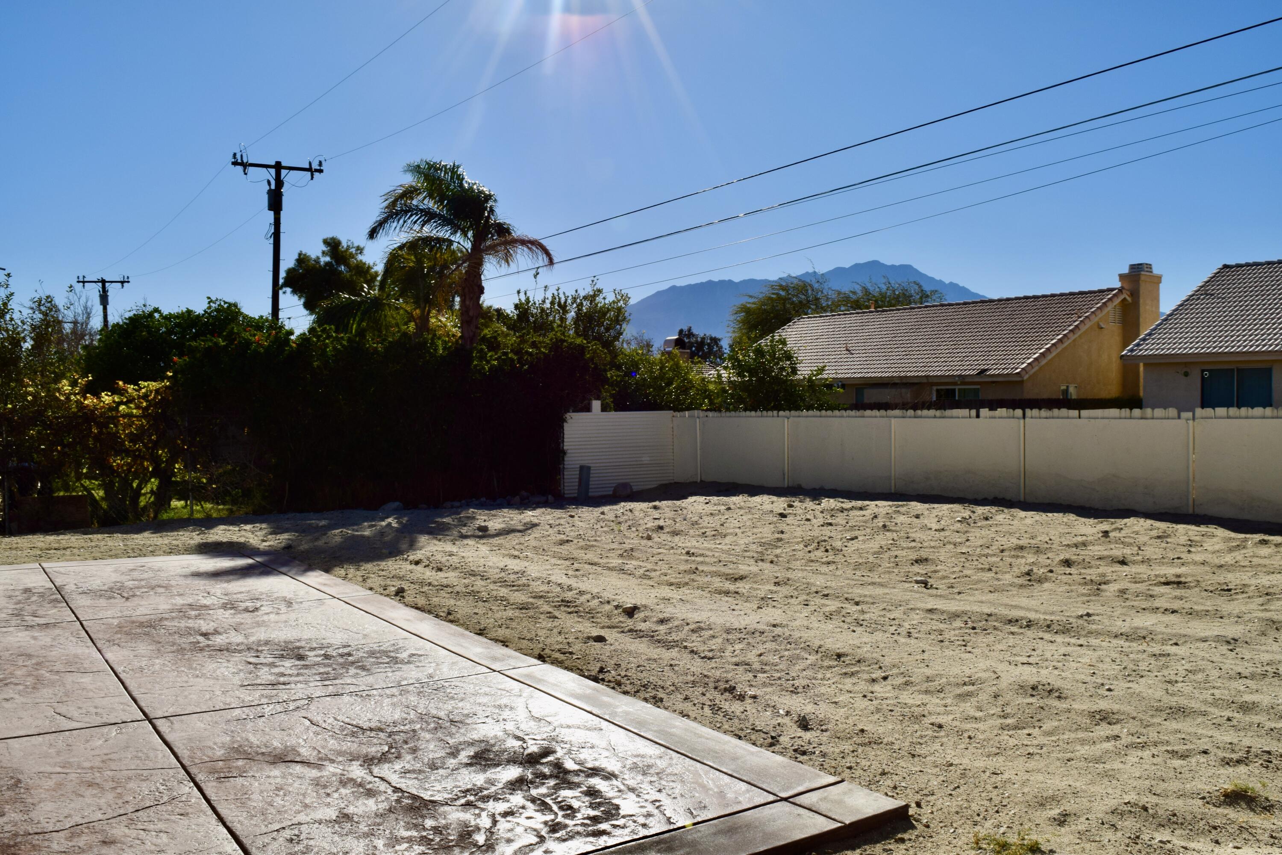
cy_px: 428
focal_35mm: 30
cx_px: 641
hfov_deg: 61.9
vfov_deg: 43.6
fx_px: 1068
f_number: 16
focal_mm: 20
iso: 100
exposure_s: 1/200
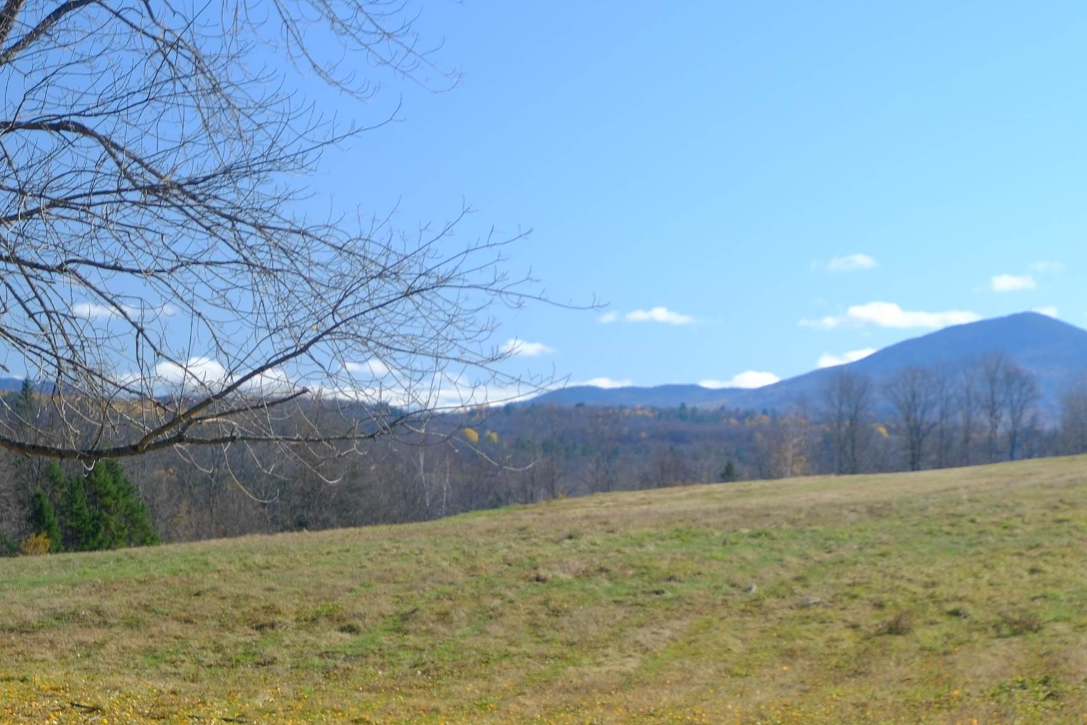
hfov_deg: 17.3
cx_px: 763
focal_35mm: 118
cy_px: 413
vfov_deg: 11.6
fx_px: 3563
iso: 160
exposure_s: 1/140
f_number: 5.6
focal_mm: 44.5
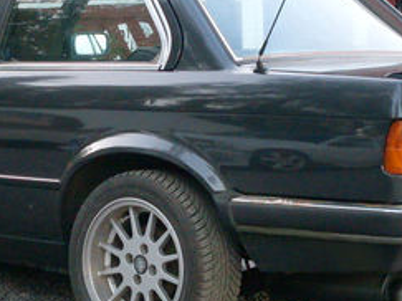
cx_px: 114
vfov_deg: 11.5
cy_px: 152
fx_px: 1497
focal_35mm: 129
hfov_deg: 15.2
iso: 200
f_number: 3.1
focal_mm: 8.1
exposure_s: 1/20
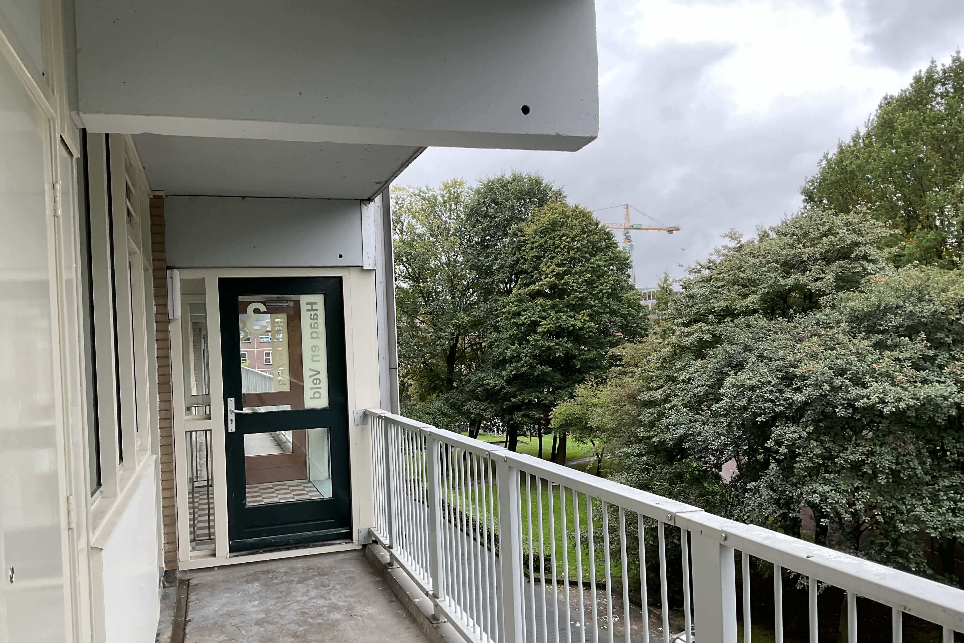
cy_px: 354
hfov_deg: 60.3
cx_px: 469
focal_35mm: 31
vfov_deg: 42.3
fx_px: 830
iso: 20
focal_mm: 3
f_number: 1.8
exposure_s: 1/120
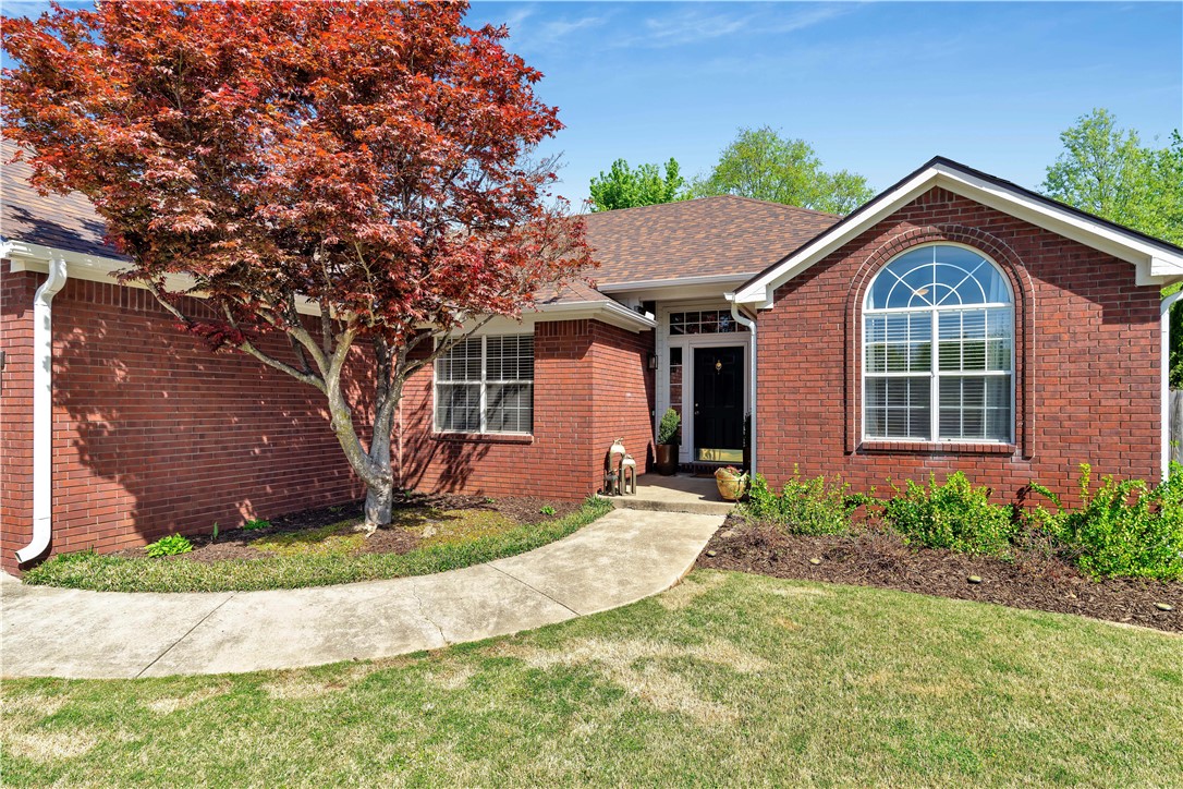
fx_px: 624
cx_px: 592
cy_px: 394
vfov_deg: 64.6
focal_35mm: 19
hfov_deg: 86.9
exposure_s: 1/100
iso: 100
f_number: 7.1
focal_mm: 19
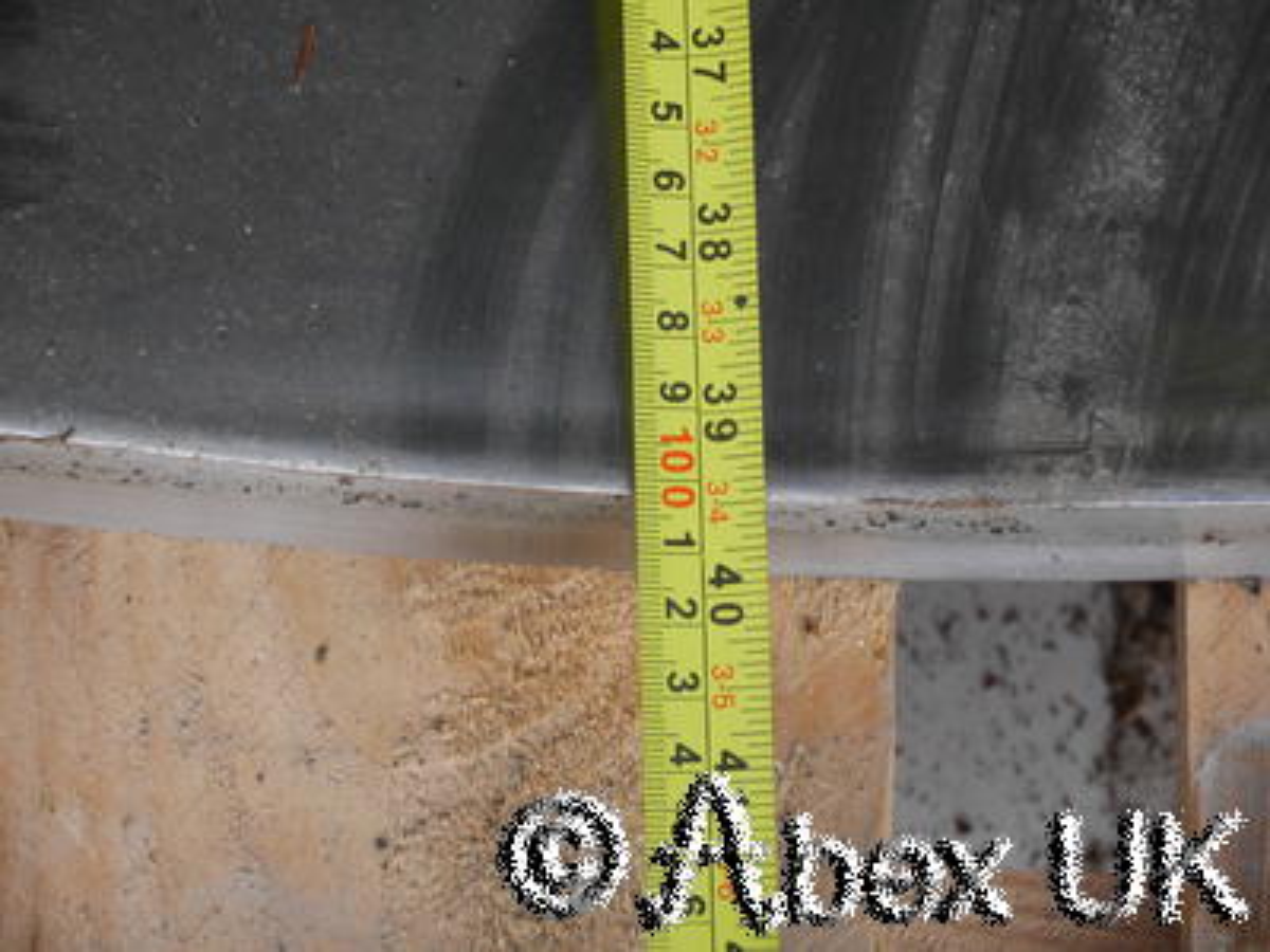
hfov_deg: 23.3
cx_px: 635
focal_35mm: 84
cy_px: 476
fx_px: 3082
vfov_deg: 17.6
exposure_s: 1/320
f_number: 9
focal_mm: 42
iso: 3200
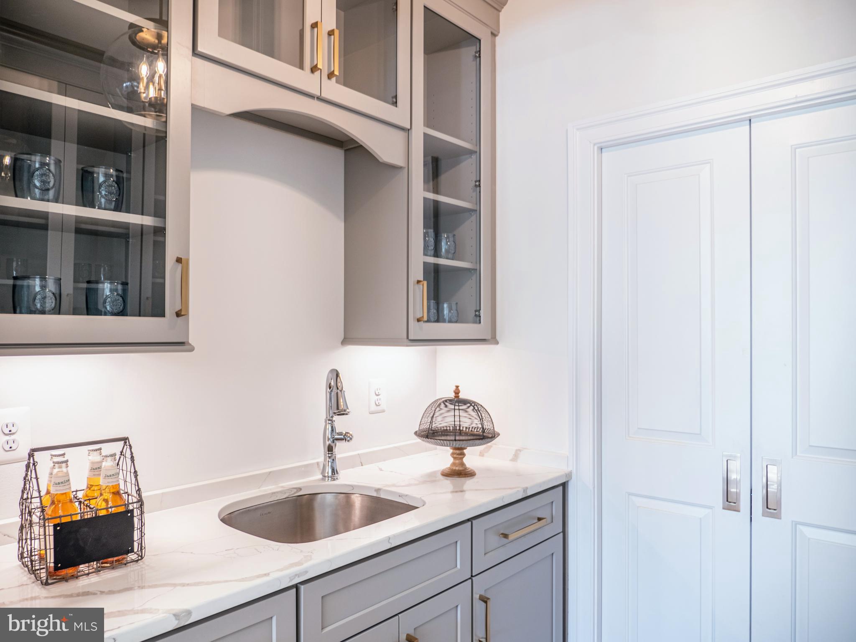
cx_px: 428
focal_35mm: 24
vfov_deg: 56.8
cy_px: 321
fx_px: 593
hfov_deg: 71.6
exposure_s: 1/200
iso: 100
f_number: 2.8
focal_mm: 12
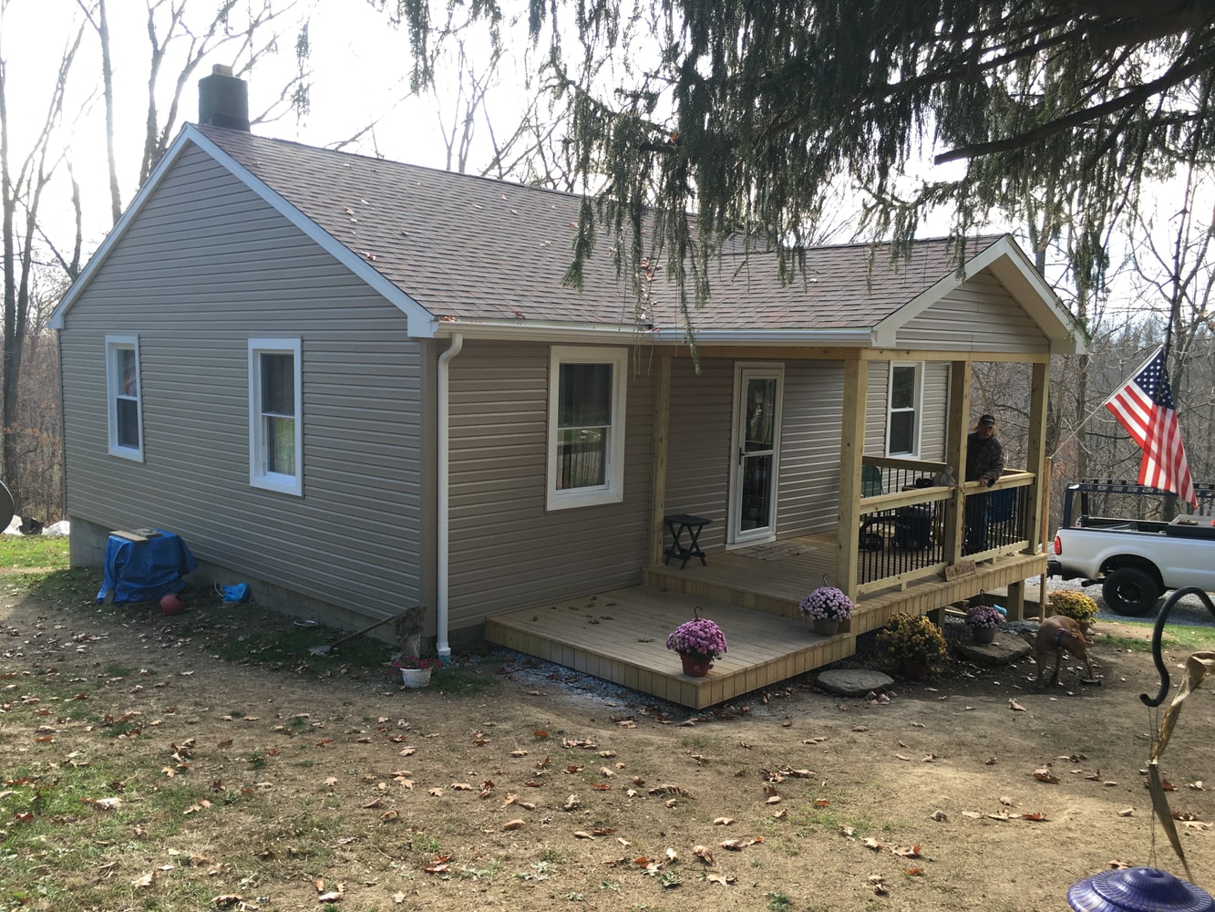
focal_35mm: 29
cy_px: 456
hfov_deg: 61.7
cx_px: 608
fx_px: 1018
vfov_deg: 48.2
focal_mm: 4.15
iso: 25
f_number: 2.2
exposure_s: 1/176
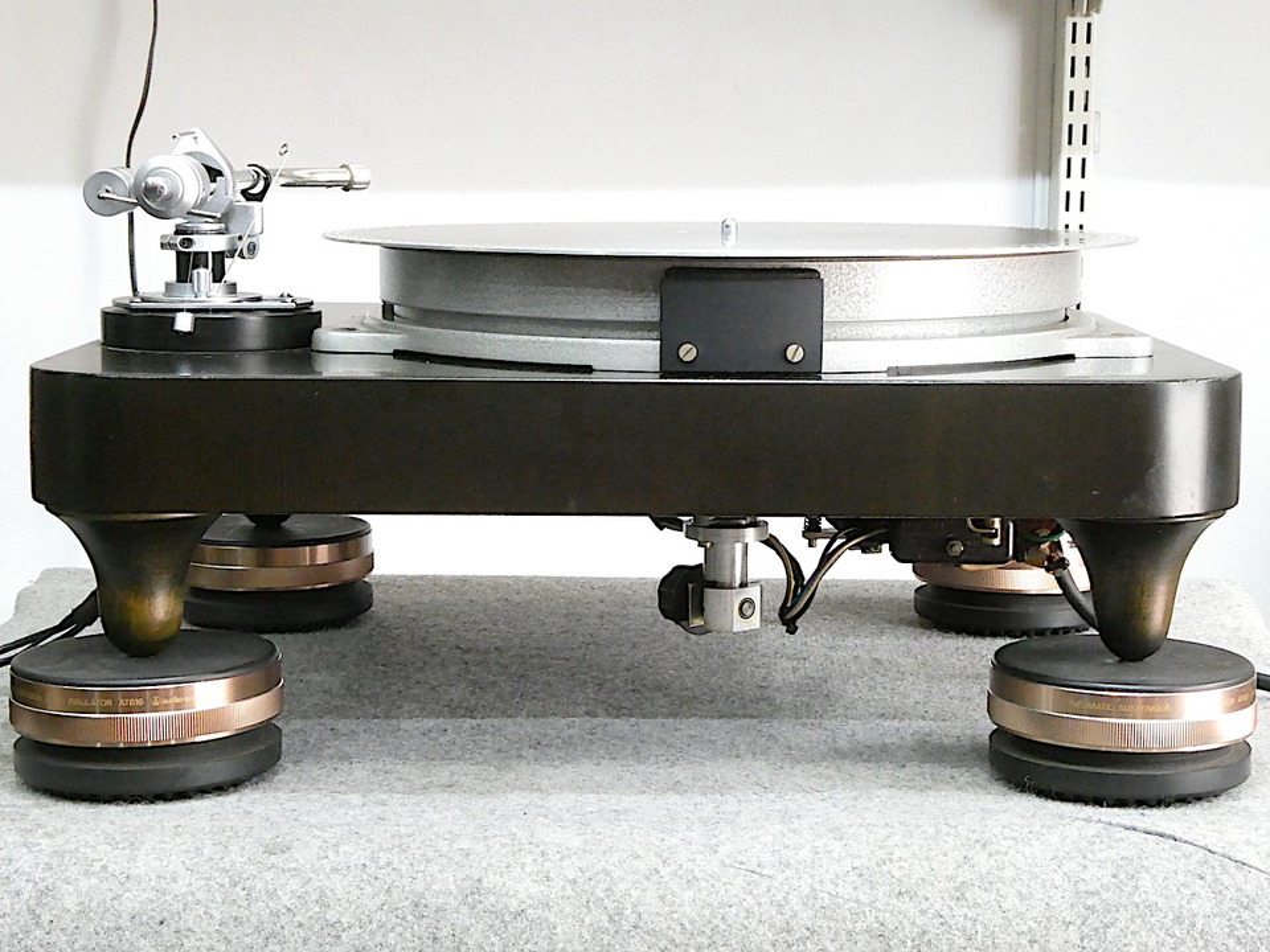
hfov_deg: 29.8
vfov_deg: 22.6
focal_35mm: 65
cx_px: 635
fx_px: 2385
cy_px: 476
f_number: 8
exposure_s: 1/20
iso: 1600
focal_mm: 11.7
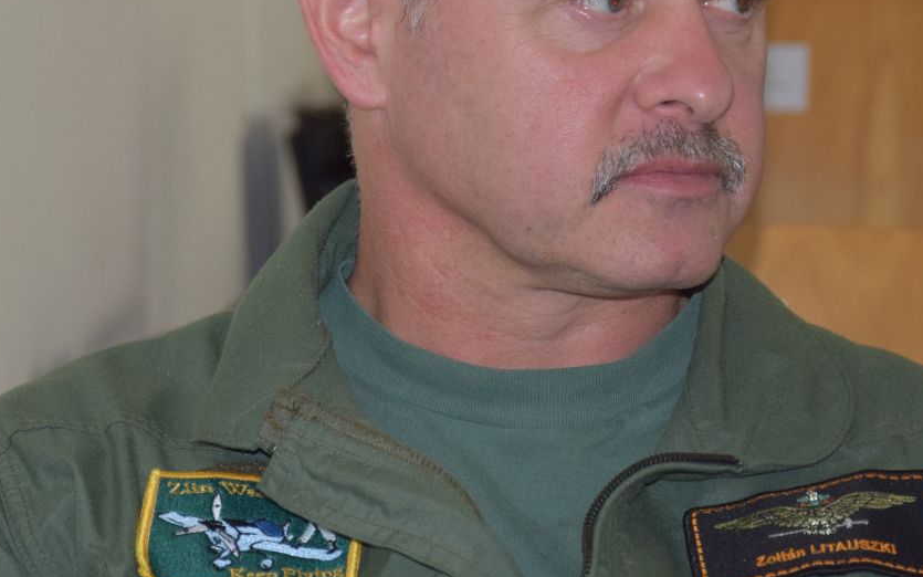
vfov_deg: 5.3
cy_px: 170
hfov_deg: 8.4
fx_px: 6263
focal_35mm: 249
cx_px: 461
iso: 900
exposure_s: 1/60
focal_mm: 85
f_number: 5.6
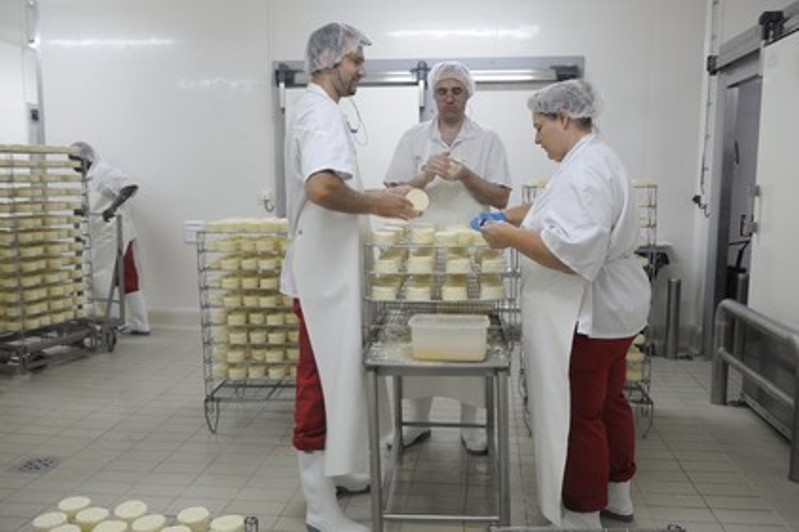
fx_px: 710
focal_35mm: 32
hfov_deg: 58.8
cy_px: 266
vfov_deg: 41.1
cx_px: 400
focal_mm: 32
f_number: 4
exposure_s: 1/50
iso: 400
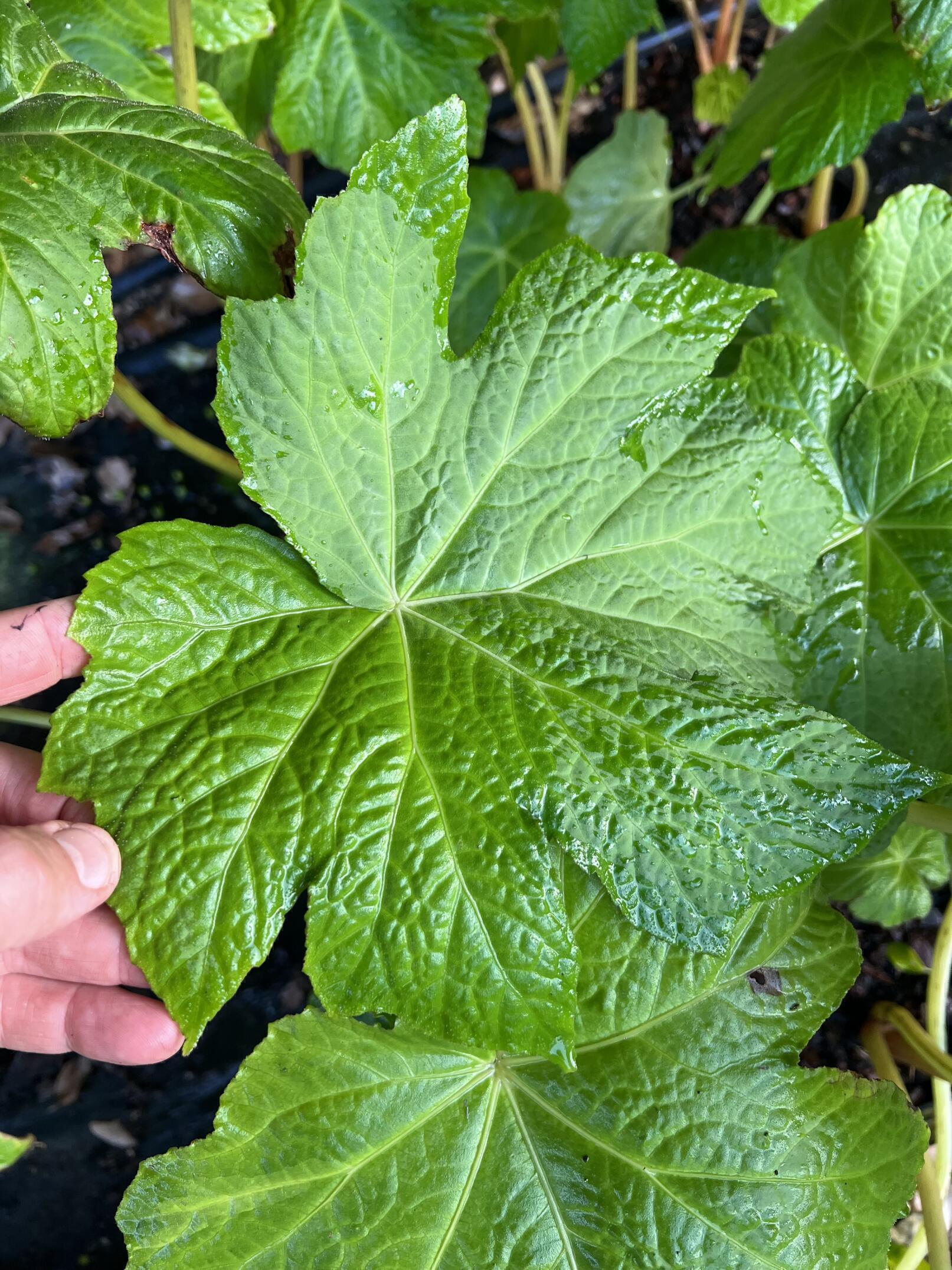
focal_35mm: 26
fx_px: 953
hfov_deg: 53.1
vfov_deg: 67.3
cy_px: 635
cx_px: 476
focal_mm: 5.7
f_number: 1.5
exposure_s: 1/116
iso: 125
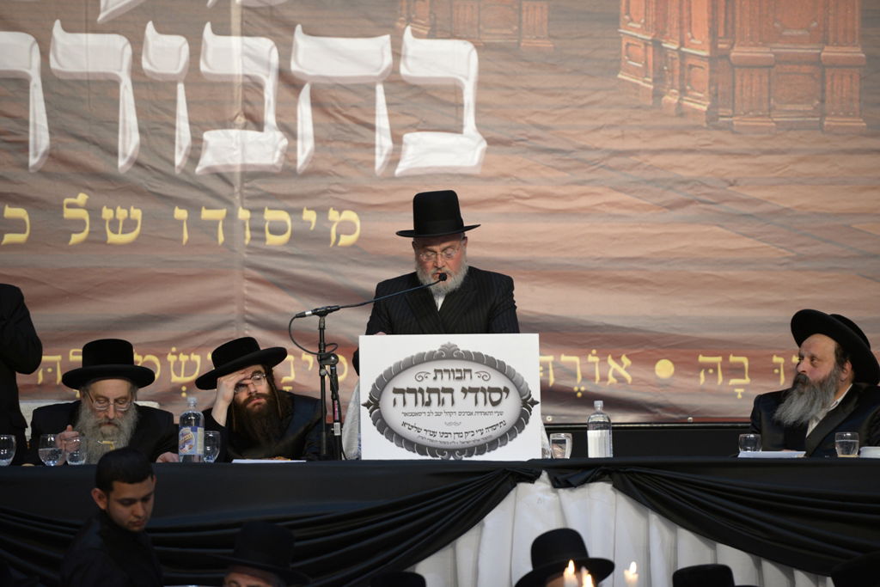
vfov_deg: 6.9
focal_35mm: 200
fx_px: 4889
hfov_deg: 10.3
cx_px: 440
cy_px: 294
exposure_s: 1/125
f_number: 2.8
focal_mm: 200
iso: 1250
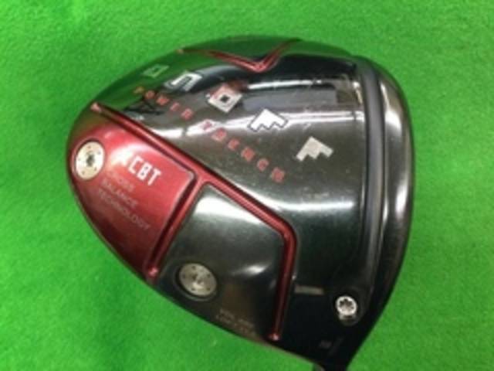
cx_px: 247
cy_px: 186
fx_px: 442
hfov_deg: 58.4
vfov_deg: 45.4
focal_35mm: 31
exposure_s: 1/30
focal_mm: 3.3
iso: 160
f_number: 2.4
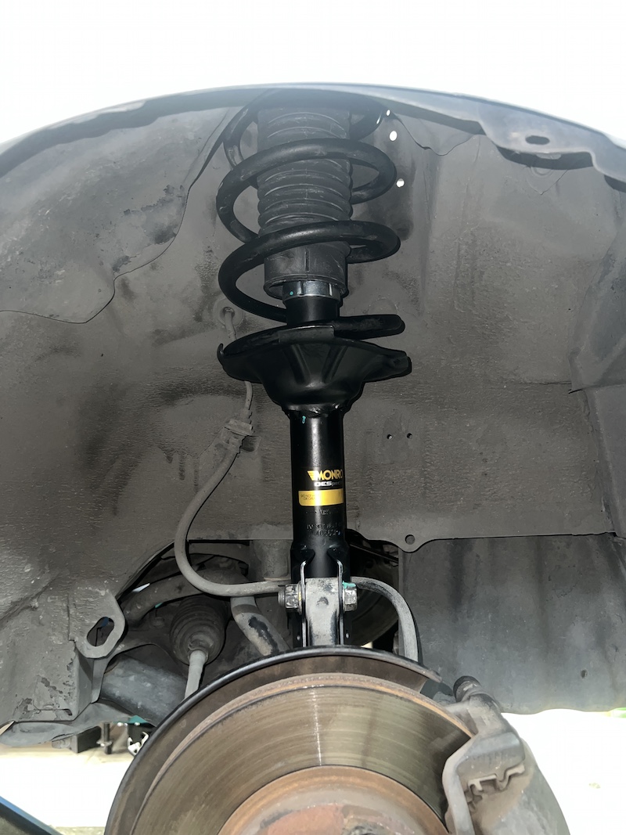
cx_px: 313
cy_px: 418
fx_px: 627
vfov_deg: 67.3
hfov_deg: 53.1
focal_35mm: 26
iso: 125
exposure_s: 1/11
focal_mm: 5.7
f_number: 1.5
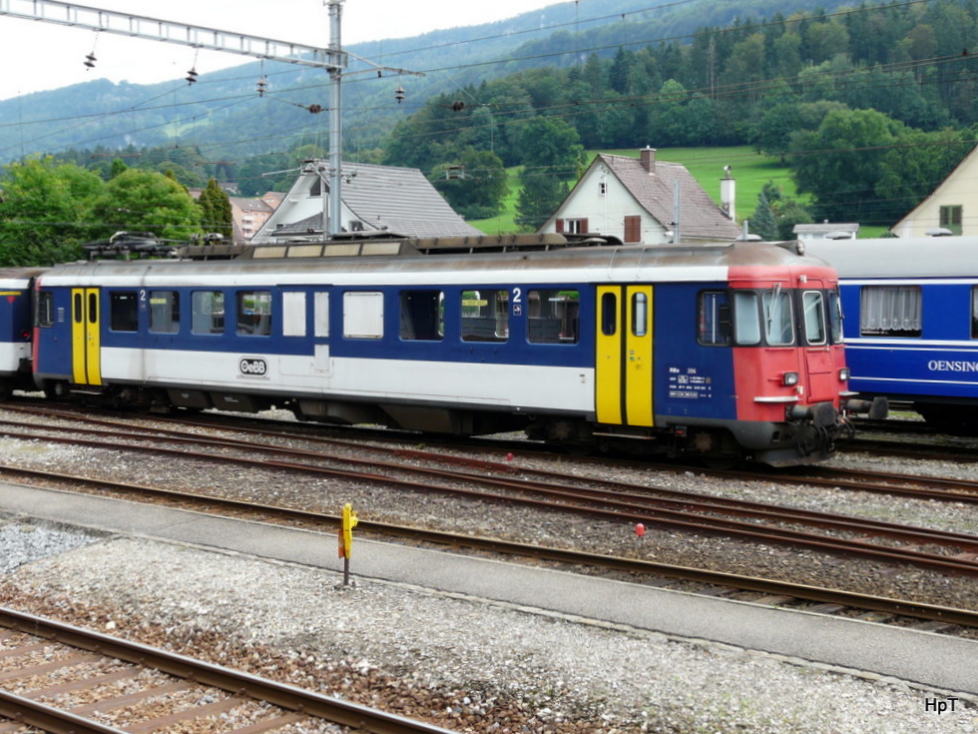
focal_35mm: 49
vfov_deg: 29.7
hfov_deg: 38.9
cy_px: 361
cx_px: 481
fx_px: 1384
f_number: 4.5
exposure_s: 1/250
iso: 100
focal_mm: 7.9
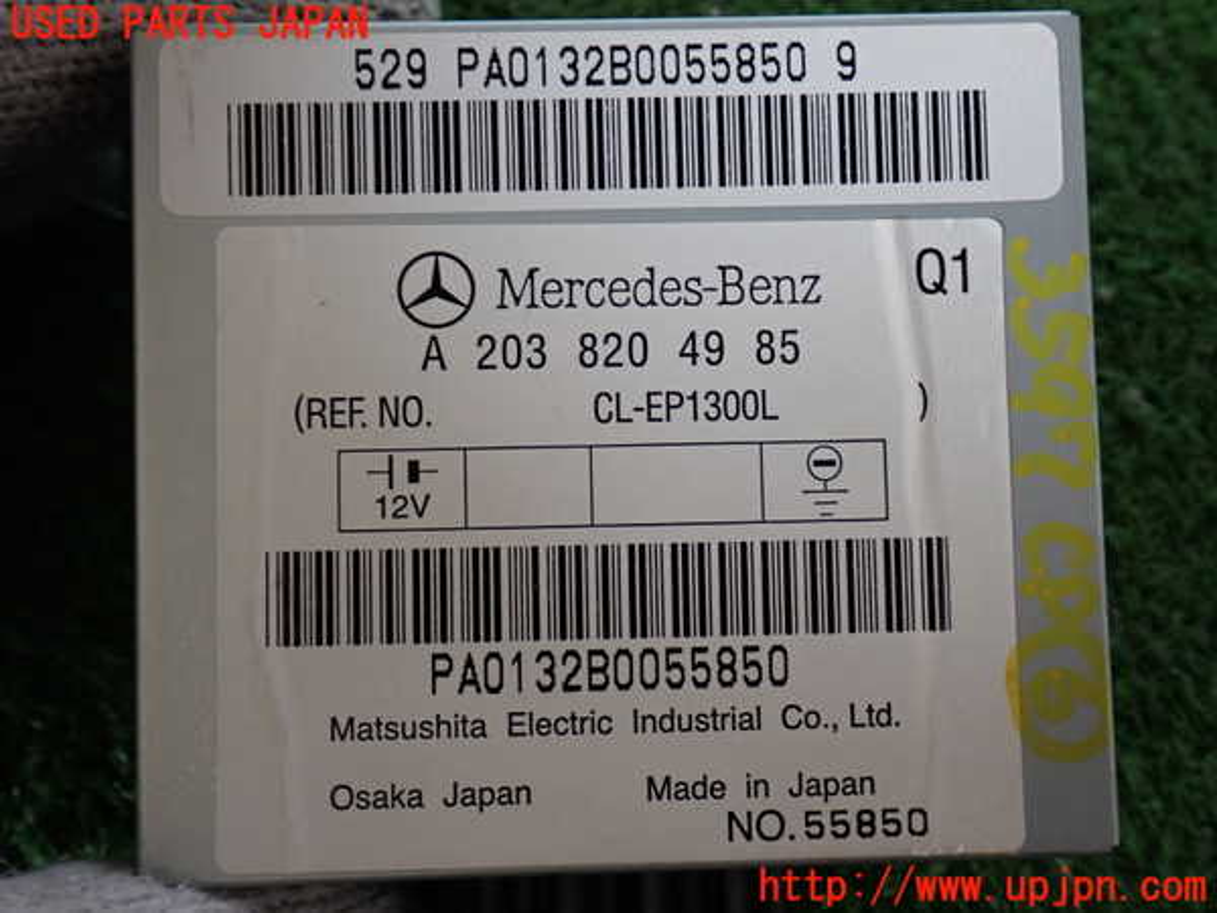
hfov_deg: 45.8
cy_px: 456
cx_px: 608
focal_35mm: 41
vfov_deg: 35.1
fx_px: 1441
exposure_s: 1/40
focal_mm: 7.31
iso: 200
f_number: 2.8
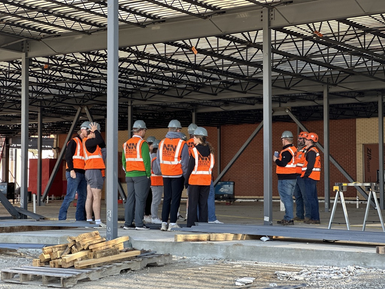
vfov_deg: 19.1
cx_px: 192
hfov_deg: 25.3
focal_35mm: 77
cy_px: 144
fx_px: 856
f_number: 2.8
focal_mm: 9
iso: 64
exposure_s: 1/121
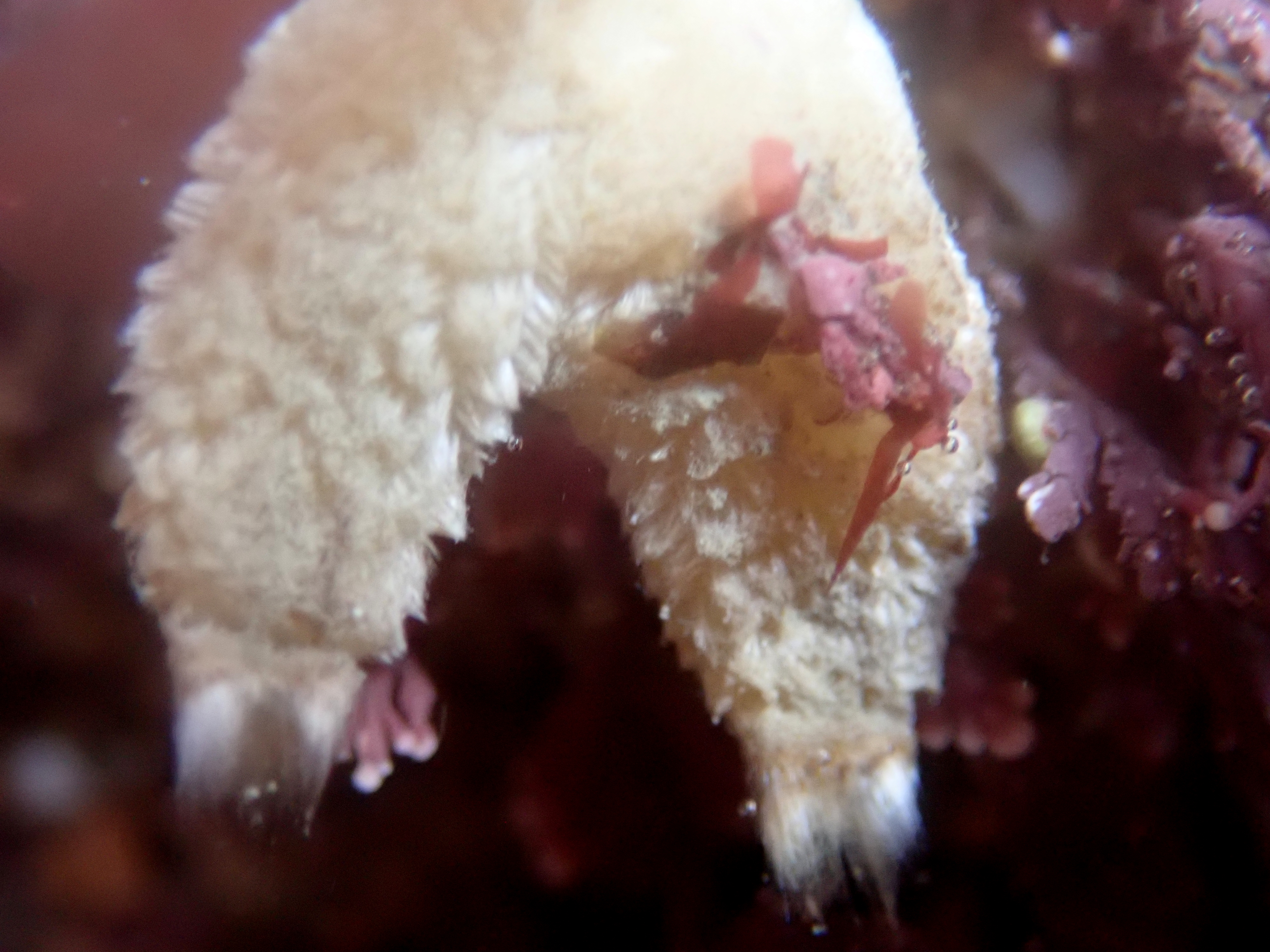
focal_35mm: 70
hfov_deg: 27.8
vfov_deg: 21.0
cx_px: 635
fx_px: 2568
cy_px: 476
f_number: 4
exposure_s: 1/20
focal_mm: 12.6
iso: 1600
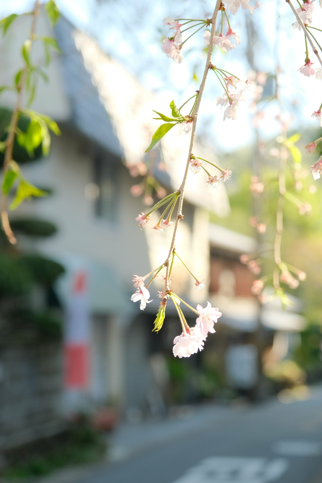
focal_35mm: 64
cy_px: 242
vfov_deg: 31.4
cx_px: 161
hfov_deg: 21.2
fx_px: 858
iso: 400
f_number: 4
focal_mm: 42.9
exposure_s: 1/320
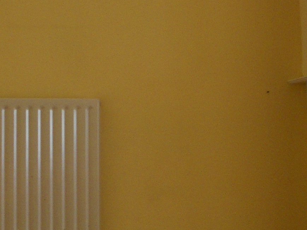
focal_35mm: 93
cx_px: 73
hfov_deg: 20.9
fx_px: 825
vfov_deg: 15.8
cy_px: 61
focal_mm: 5.8
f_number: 2.6
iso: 100
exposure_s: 1/25
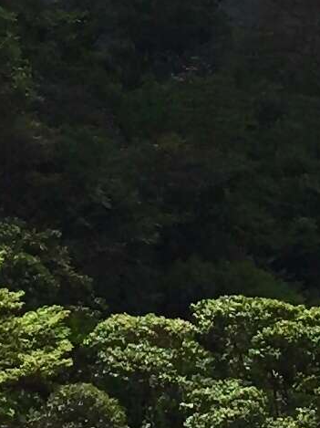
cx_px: 55
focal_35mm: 202
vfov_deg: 9.6
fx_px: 2493
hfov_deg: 7.3
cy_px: -127
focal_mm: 4.15
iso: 32
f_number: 2.2
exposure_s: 1/3968
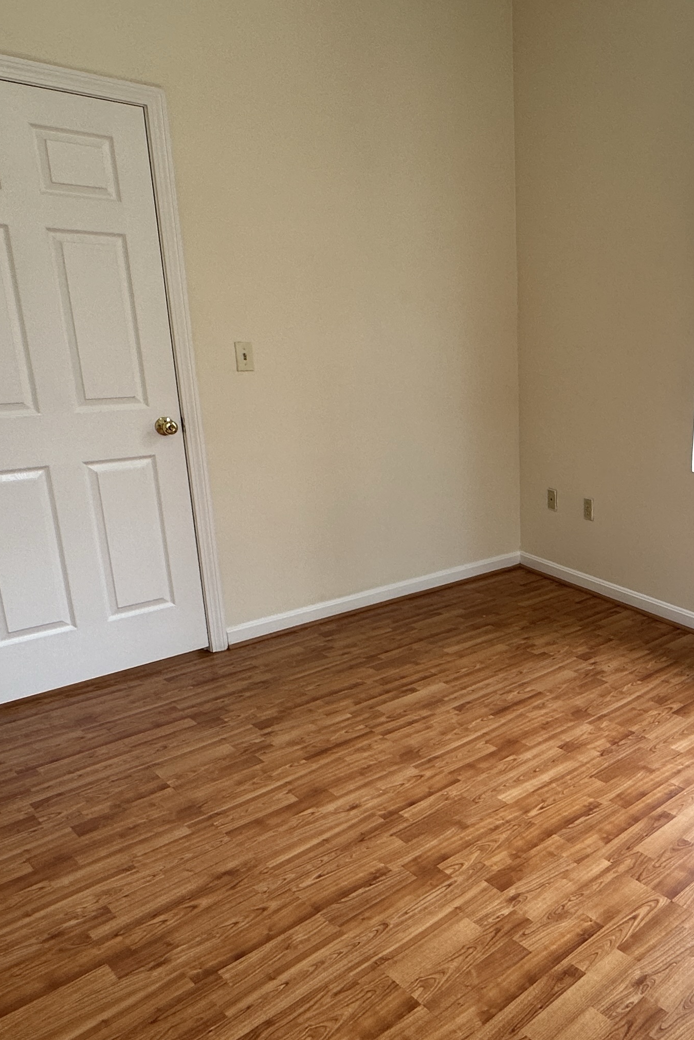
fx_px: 838
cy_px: 554
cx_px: 628
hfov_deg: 41.4
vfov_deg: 63.6
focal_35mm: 29
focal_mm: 2.22
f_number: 2.2
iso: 80
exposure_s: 1/99
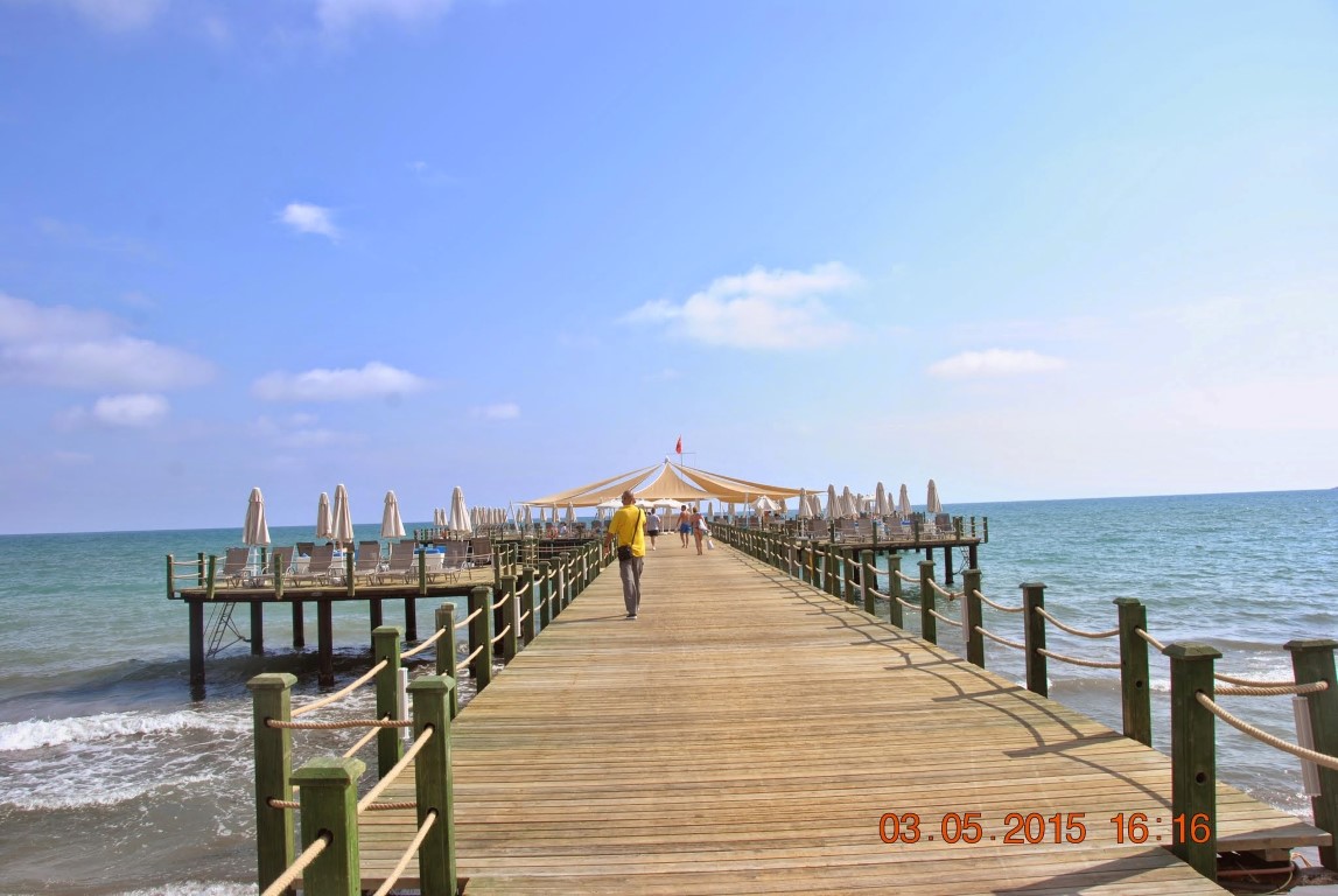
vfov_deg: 48.1
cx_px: 669
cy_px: 448
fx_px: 1005
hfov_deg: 67.3
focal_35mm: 27
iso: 100
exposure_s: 1/250
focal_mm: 18
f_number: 8
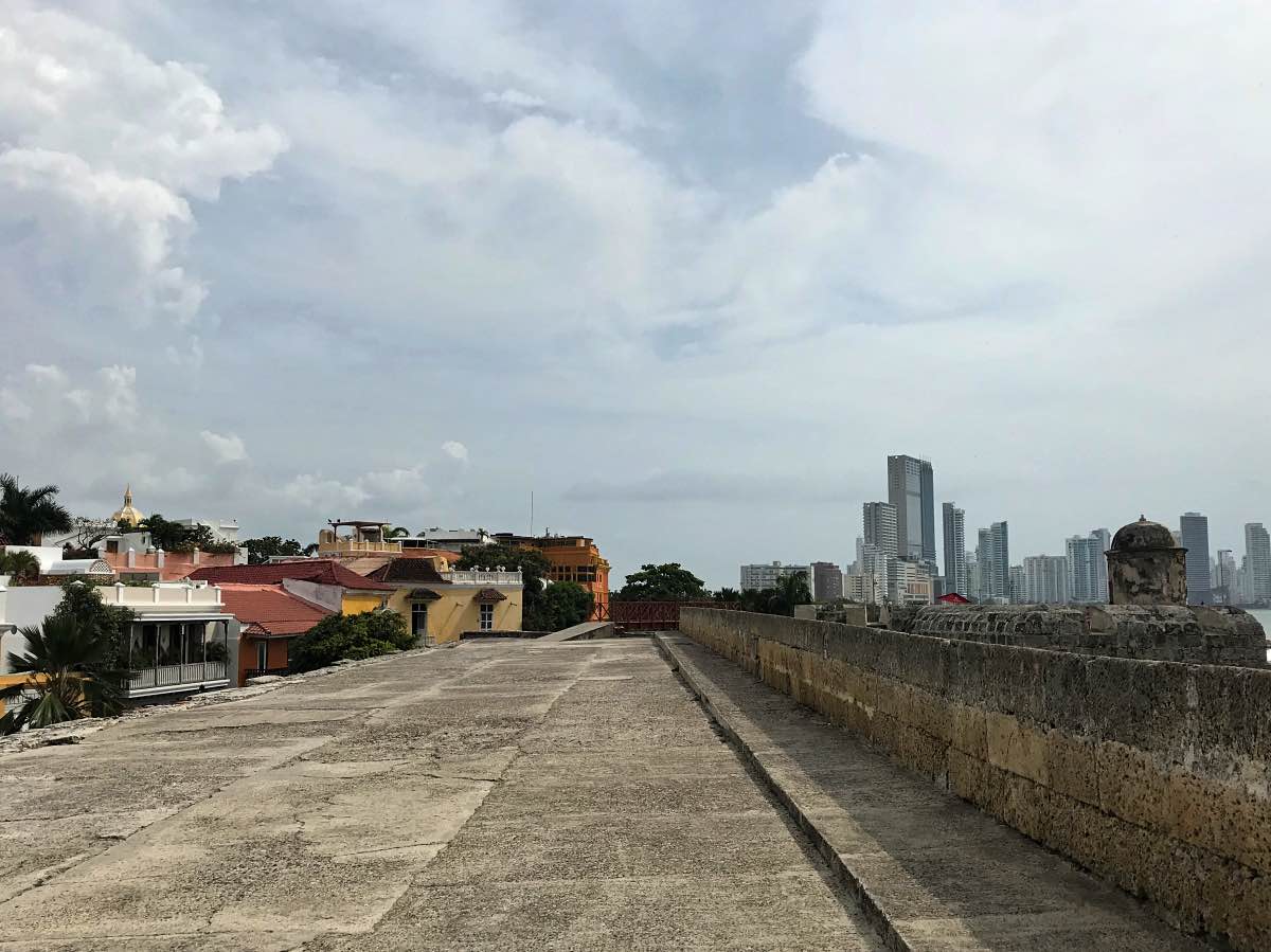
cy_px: 476
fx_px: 1028
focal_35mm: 28
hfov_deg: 63.5
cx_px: 636
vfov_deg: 49.7
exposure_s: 1/6849
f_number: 1.8
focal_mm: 3.99
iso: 25
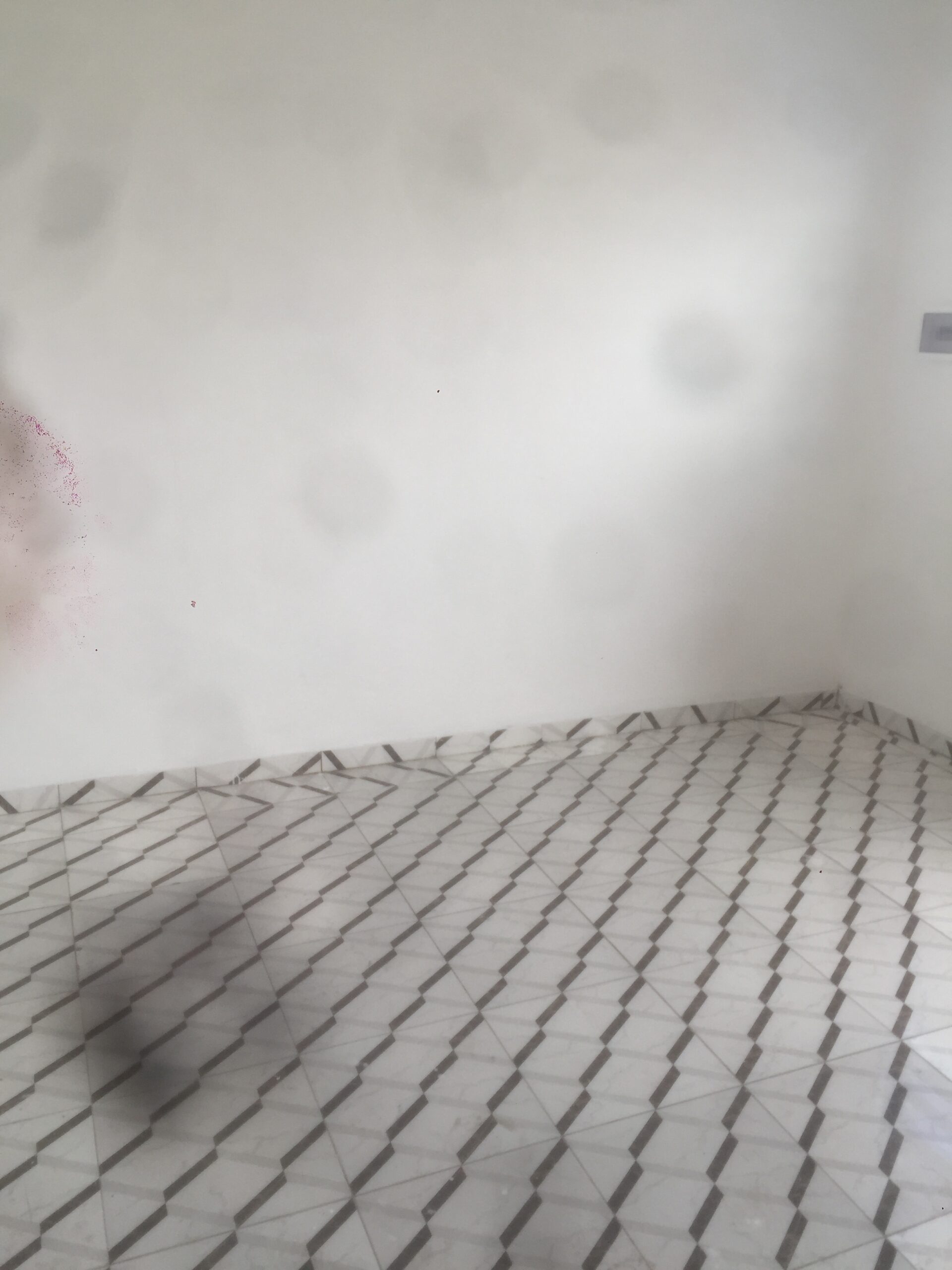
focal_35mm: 29
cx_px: 476
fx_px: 1063
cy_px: 635
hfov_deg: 48.2
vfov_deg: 61.7
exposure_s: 1/168
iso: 32
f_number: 2.2
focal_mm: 4.15
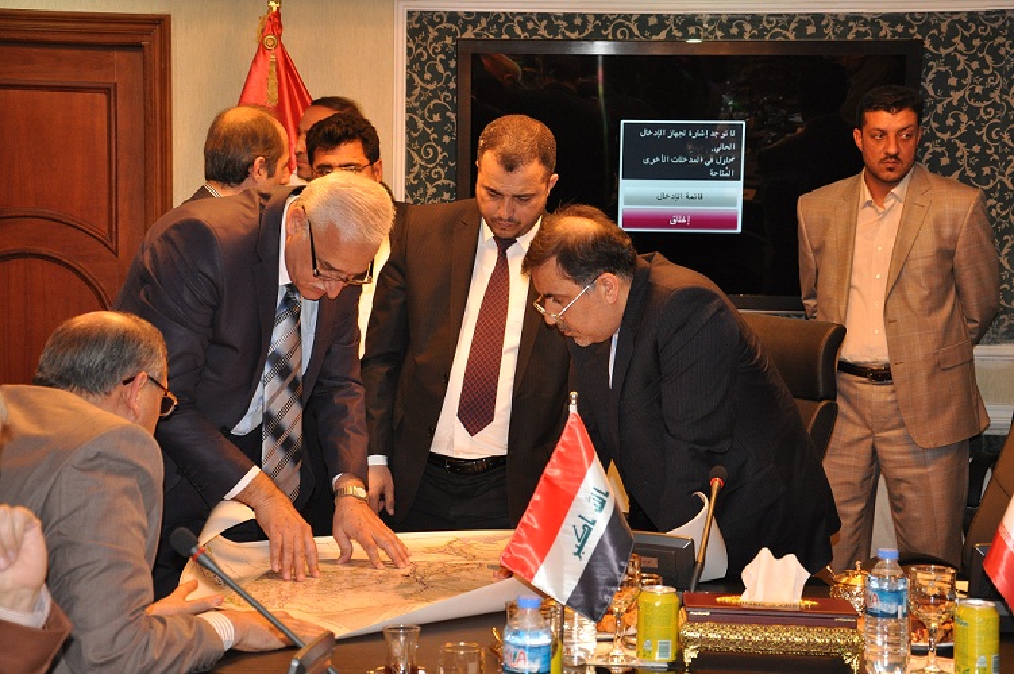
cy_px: 337
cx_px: 507
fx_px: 2110
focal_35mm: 75
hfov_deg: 27.0
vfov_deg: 18.1
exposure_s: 1/60
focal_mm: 50
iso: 800
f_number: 5
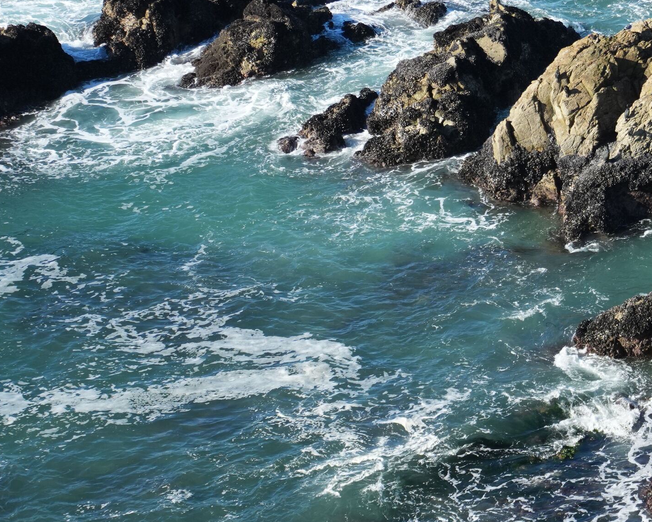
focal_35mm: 157
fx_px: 3030
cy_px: 261
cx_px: 914
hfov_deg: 11.8
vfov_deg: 9.8
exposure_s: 1/1250
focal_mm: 55
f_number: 5.6
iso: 500
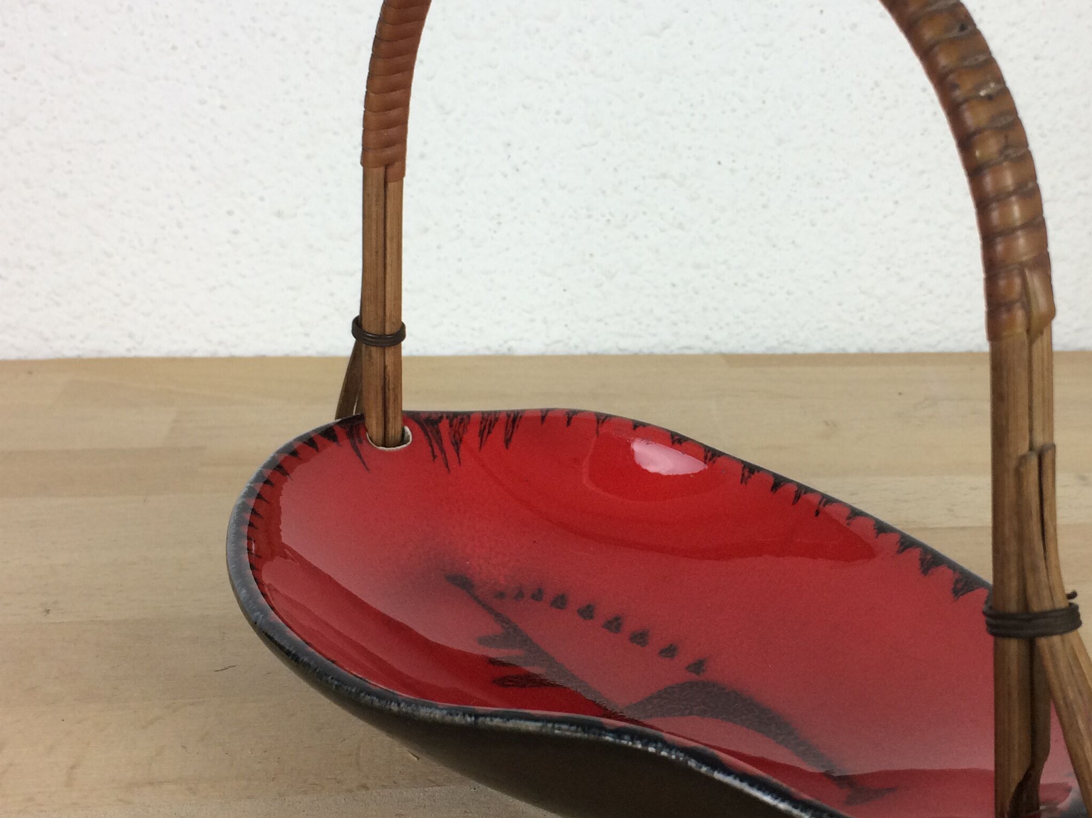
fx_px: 1451
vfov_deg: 31.5
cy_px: 370
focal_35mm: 46
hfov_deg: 41.0
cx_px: 673
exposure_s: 1/100
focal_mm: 4.15
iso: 64
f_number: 2.2
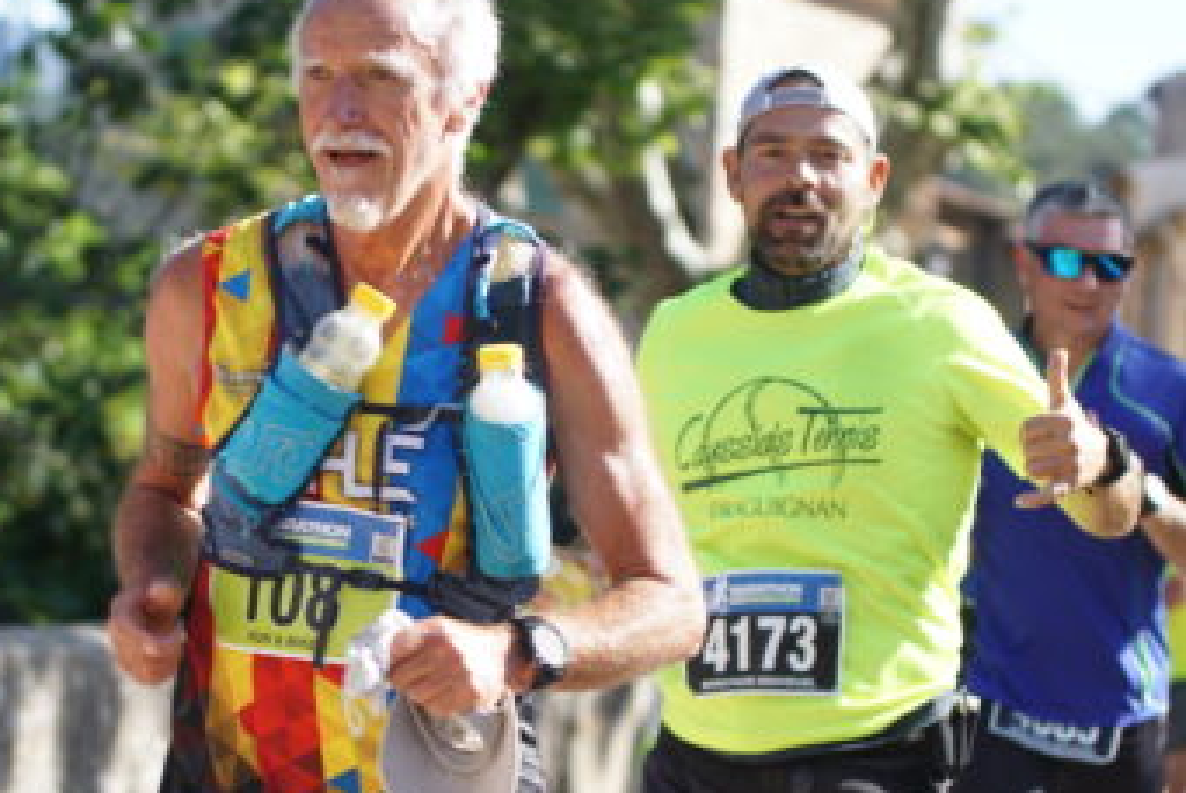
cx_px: 376
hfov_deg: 14.2
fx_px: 4748
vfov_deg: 9.5
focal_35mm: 144
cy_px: 518
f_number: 2.8
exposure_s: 1/400
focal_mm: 70
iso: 100
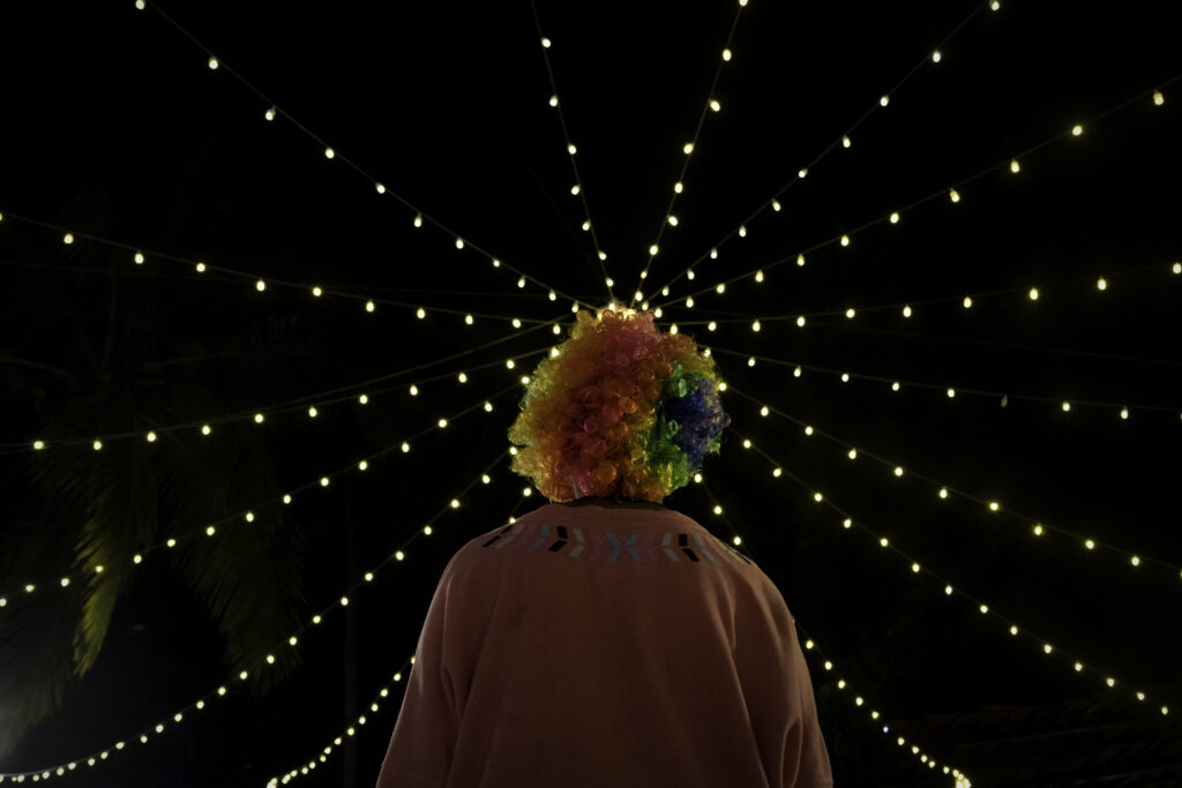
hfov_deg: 65.5
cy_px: 394
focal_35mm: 28
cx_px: 591
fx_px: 919
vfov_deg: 46.4
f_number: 7.1
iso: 6400
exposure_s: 1/80
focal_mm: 28
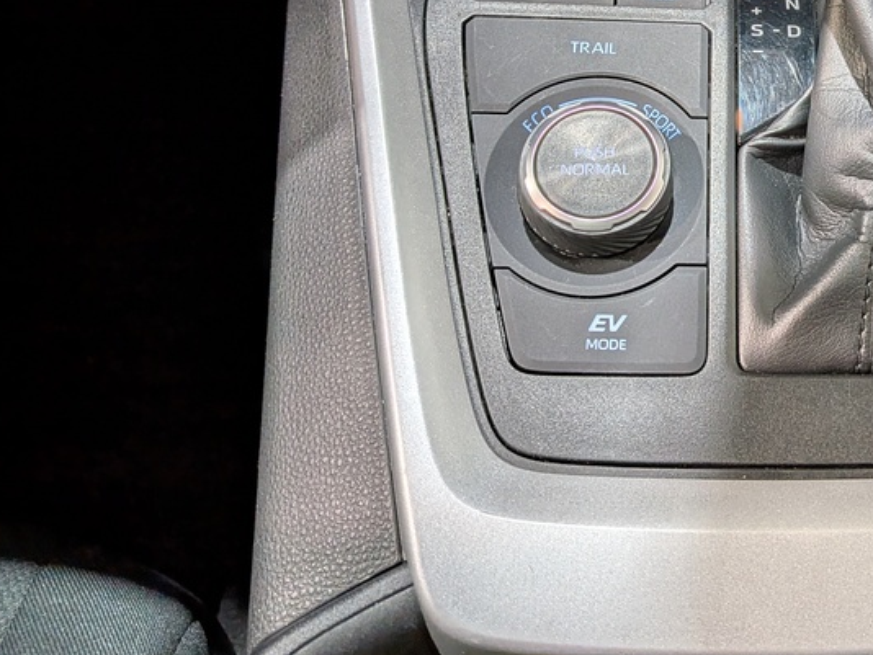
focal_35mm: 46
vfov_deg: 29.9
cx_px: 760
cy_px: 42
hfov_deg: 38.8
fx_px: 1161
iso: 26
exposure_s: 1/137
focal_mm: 4.53
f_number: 1.7
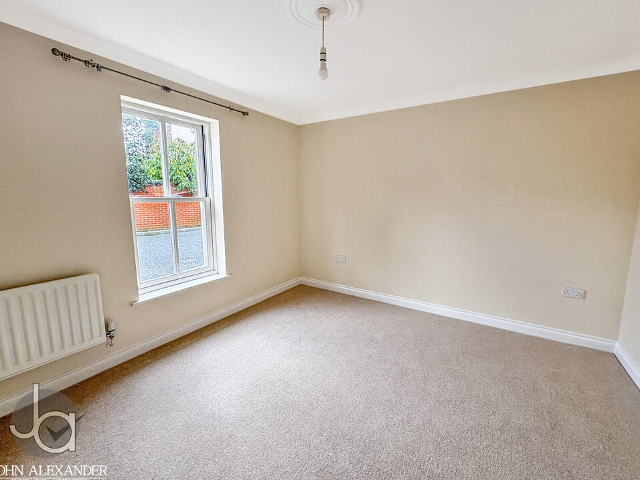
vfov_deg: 81.7
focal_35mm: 15
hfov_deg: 98.1
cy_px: 230
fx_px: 277
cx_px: 331
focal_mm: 2.22
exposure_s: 1/99
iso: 200
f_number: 2.2
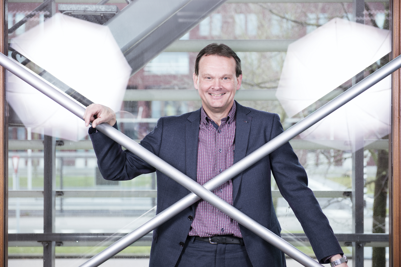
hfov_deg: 30.5
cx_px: 200
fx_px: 735
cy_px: 134
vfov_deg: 20.6
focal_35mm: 66
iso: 100
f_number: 4
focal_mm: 66
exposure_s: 1/30
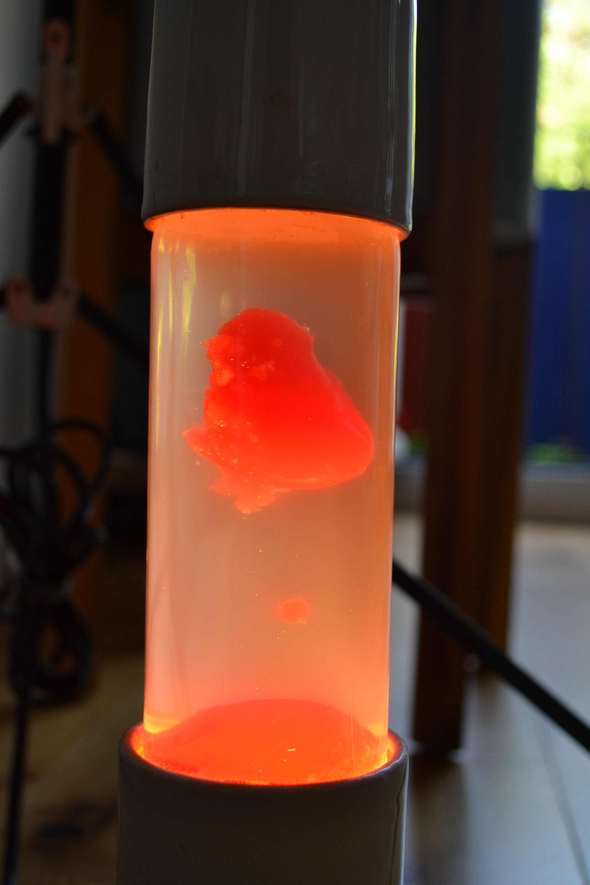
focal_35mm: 46
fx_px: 1131
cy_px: 433
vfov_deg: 42.7
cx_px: 298
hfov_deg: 29.2
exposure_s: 1/125
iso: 400
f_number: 5.6
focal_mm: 30
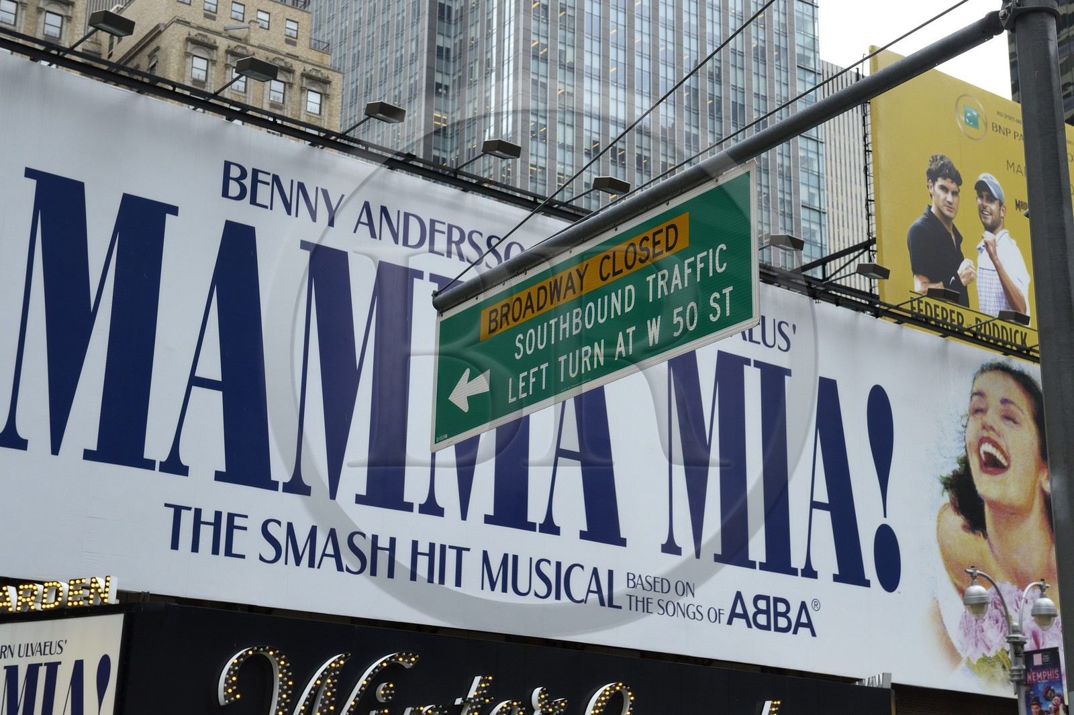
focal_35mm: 52
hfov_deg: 38.2
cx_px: 537
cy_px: 358
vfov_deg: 26.0
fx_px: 1551
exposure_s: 1/320
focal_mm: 52
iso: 400
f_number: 6.3
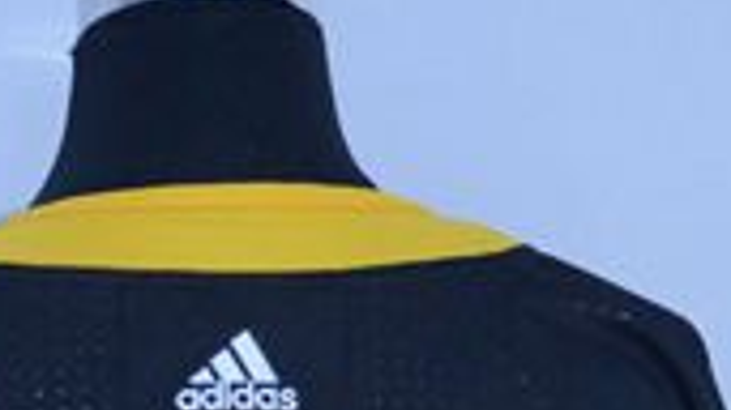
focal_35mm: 309
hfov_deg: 6.9
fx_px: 5987
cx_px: -402
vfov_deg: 3.9
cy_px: 944
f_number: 4.5
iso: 4000
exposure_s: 1/50
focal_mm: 42
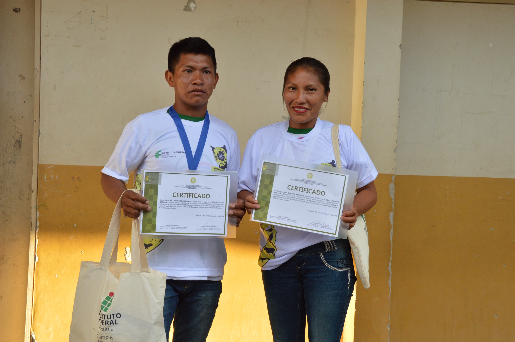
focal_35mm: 44
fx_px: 622
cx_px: 258
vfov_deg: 30.8
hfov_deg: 45.0
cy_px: 171
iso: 400
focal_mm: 29
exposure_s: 1/125
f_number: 5.6
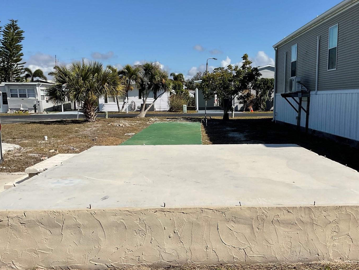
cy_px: 141
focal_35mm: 34
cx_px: 204
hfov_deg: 53.8
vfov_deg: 41.8
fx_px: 353
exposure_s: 1/4785
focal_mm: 3
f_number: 1.8
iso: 16
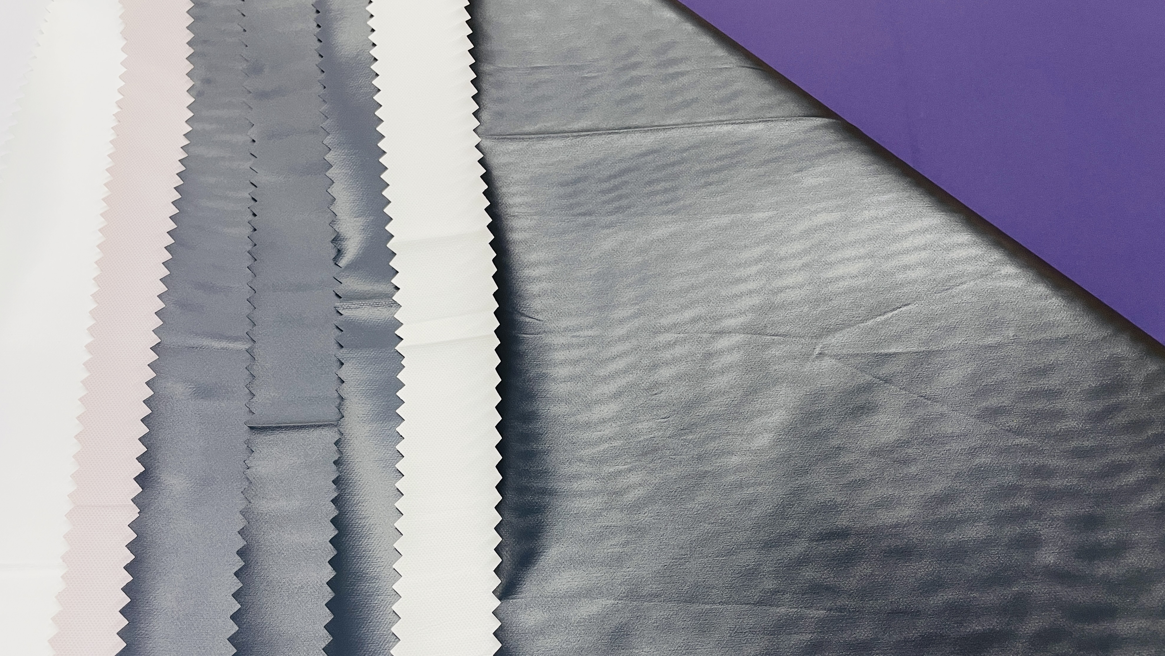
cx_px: 577
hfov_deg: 66.1
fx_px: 896
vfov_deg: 39.9
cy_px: 417
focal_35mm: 29
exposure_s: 1/50
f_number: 1.6
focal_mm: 4.2
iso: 64
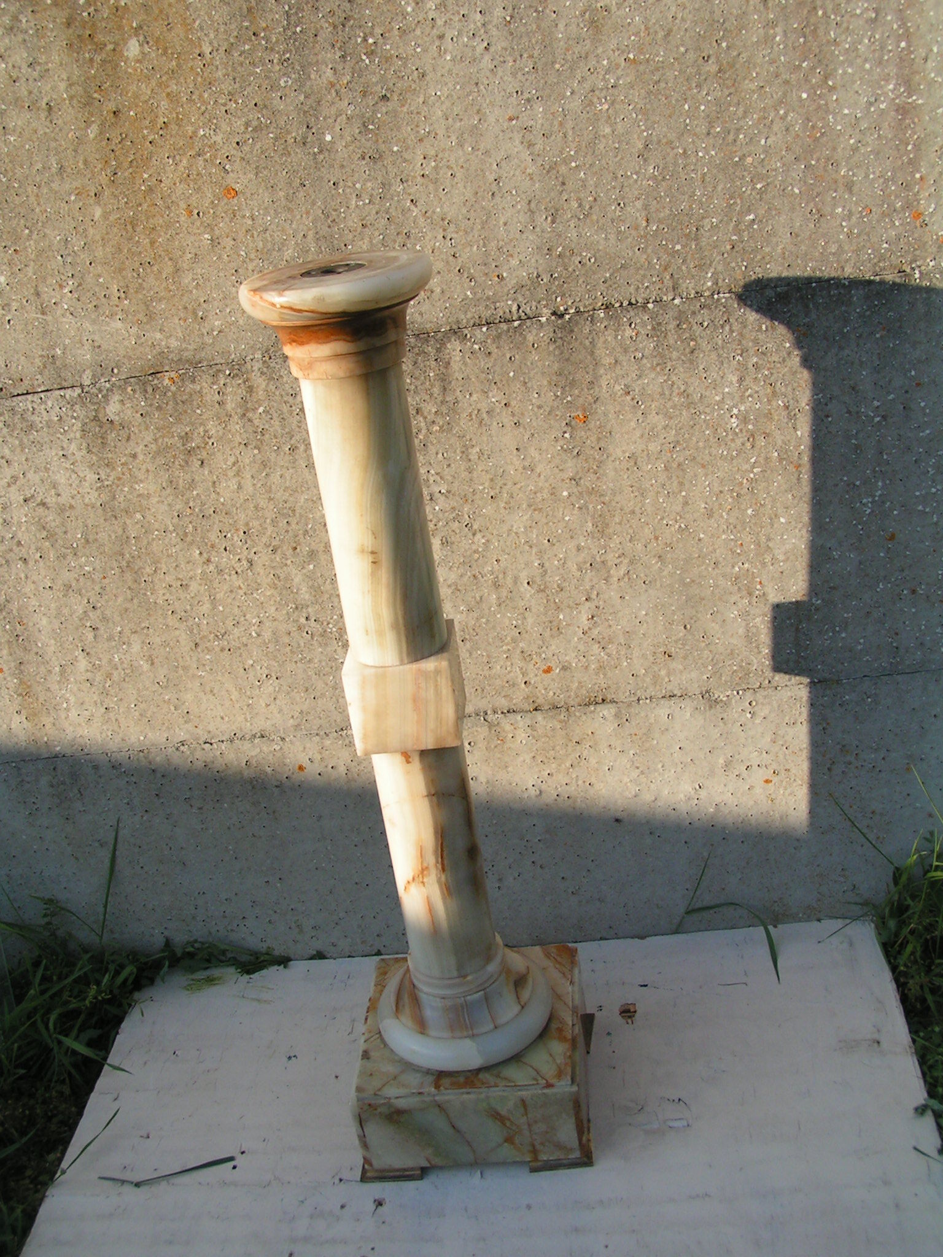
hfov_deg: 37.7
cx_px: 472
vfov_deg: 49.0
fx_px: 1380
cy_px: 628
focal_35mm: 38
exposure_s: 1/200
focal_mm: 5.8
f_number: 5.6
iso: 50
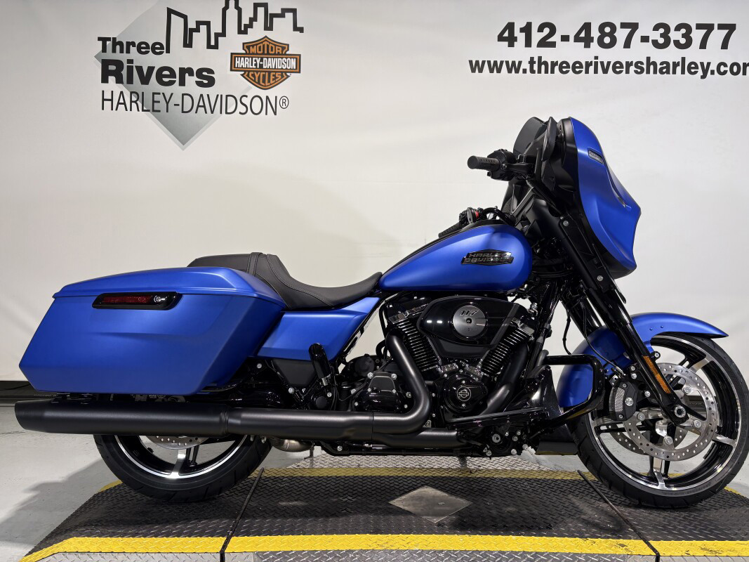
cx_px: 374
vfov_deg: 53.1
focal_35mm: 26
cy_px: 281
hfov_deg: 67.3
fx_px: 563
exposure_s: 1/120
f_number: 1.6
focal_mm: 5.96
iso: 40
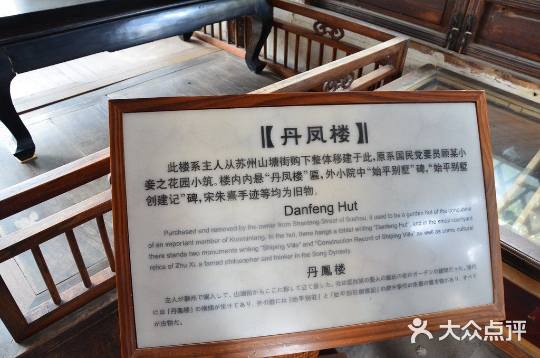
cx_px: 270
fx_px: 404
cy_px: 179
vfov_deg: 47.7
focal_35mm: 27
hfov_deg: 67.5
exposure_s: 1/15
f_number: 7.1
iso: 800
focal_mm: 18
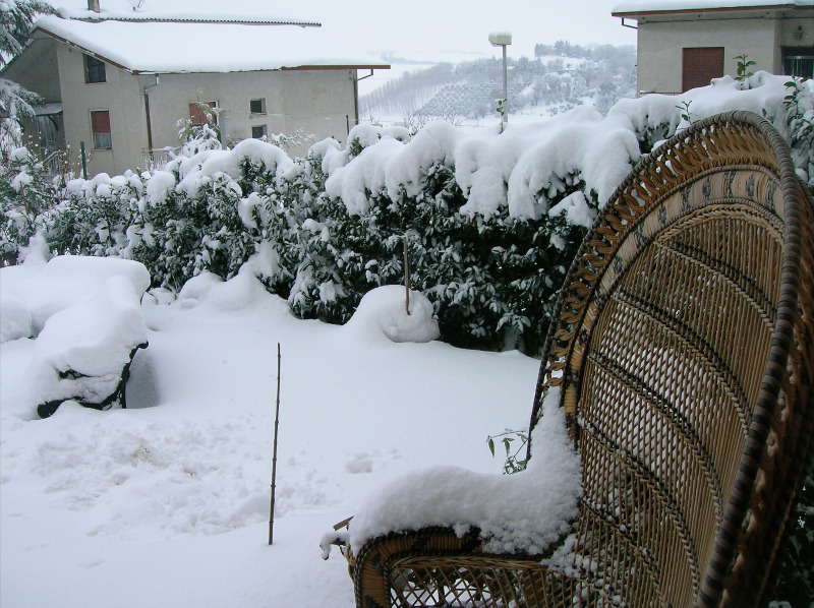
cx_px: 407
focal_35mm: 34
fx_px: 799
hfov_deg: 54.0
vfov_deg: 41.7
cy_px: 304
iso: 50
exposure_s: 1/325
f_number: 4.9
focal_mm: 5.7
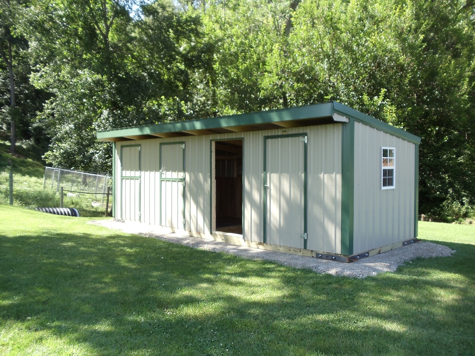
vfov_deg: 32.9
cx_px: 238
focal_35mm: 44
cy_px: 178
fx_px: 604
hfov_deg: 42.9
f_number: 3.5
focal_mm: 6
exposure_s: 1/200
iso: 100
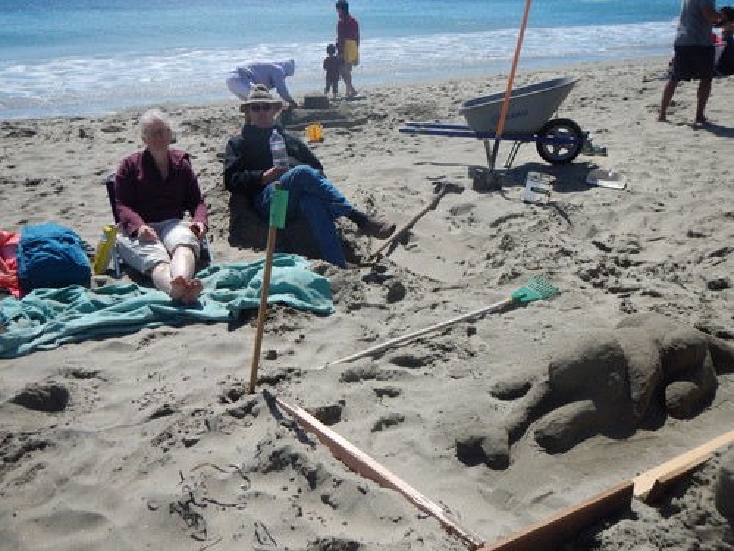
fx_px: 636
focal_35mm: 30
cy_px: 276
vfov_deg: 46.8
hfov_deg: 60.0
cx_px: 367
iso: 125
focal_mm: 5.5
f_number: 3.9
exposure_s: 1/1500
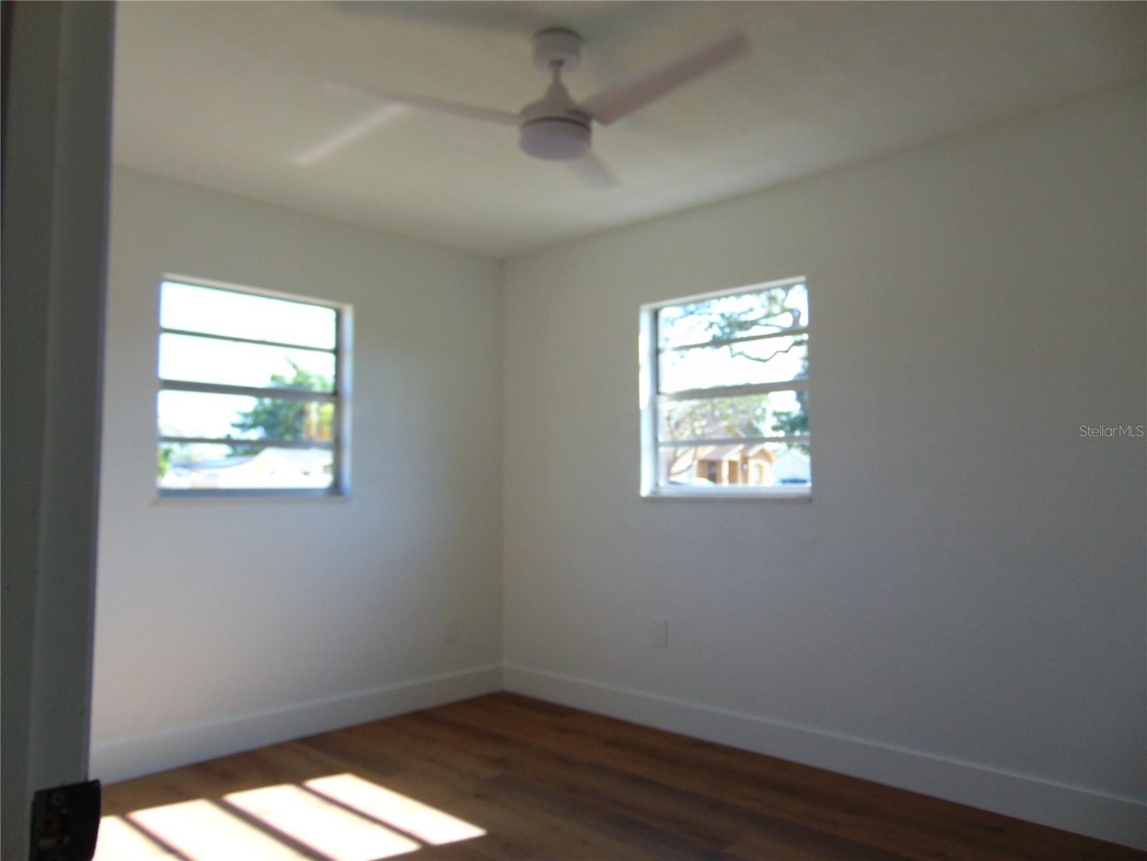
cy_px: 430
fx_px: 828
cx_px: 574
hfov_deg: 69.4
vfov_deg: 54.9
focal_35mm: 25
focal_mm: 4.5
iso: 80
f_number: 3
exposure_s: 1/160
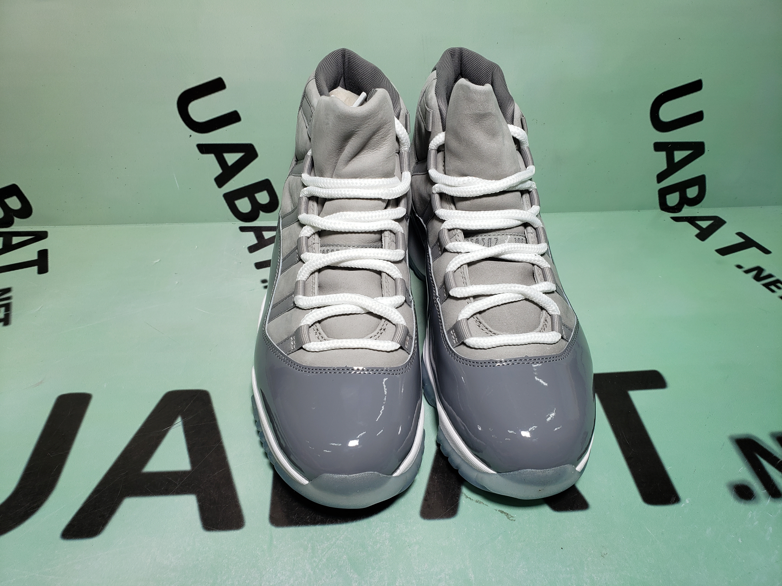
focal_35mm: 26
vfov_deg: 53.1
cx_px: 391
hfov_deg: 67.3
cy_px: 293
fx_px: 587
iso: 50
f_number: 2.4
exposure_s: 1/164
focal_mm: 4.3
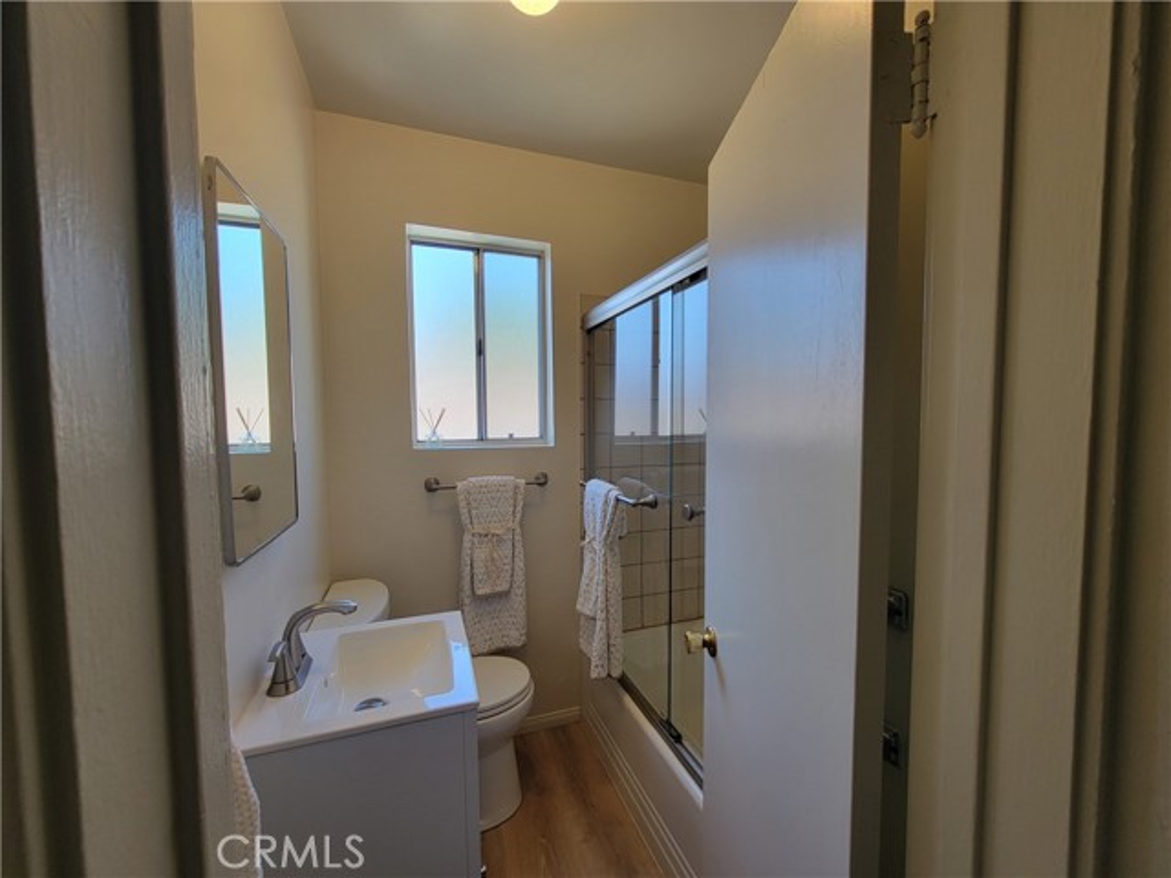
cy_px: 439
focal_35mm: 13
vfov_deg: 89.9
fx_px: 440
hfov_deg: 106.2
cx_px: 586
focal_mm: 2.2
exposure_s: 1/60
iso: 64
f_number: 2.2
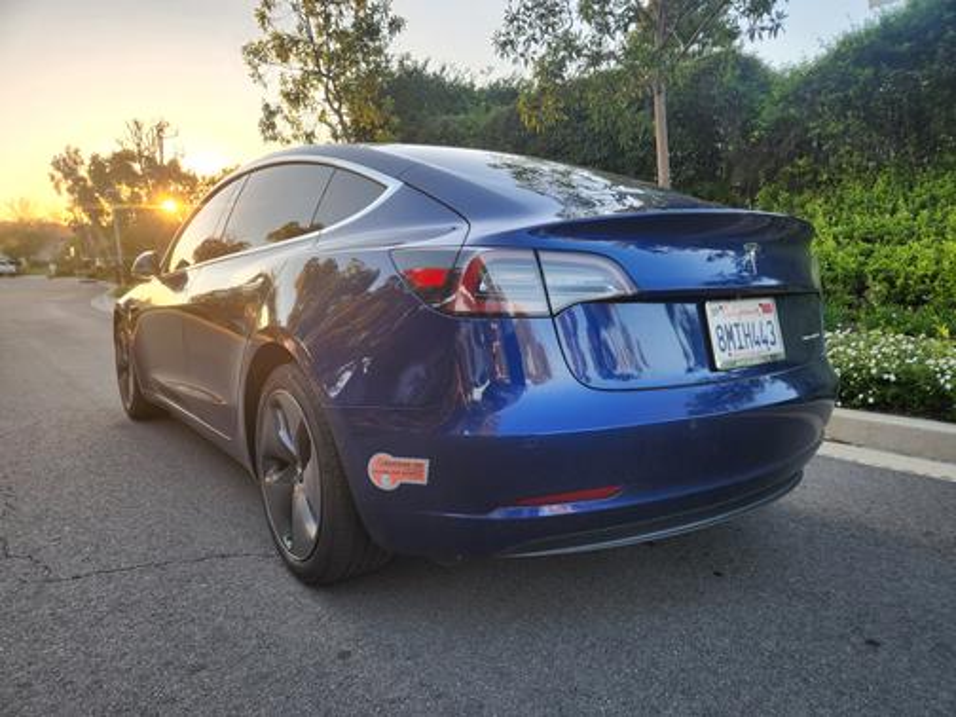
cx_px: 478
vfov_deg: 58.9
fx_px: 635
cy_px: 358
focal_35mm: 23
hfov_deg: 73.9
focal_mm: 5.4
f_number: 1.8
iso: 50
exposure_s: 1/180
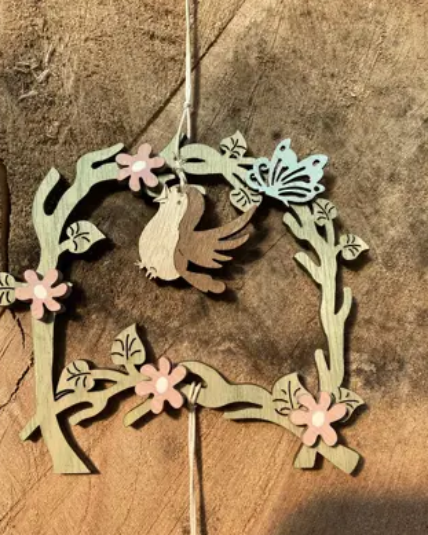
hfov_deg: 48.5
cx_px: 213
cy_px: 290
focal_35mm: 30
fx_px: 475
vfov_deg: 58.7
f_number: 1.8
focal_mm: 3.99
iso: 20
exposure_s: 1/972
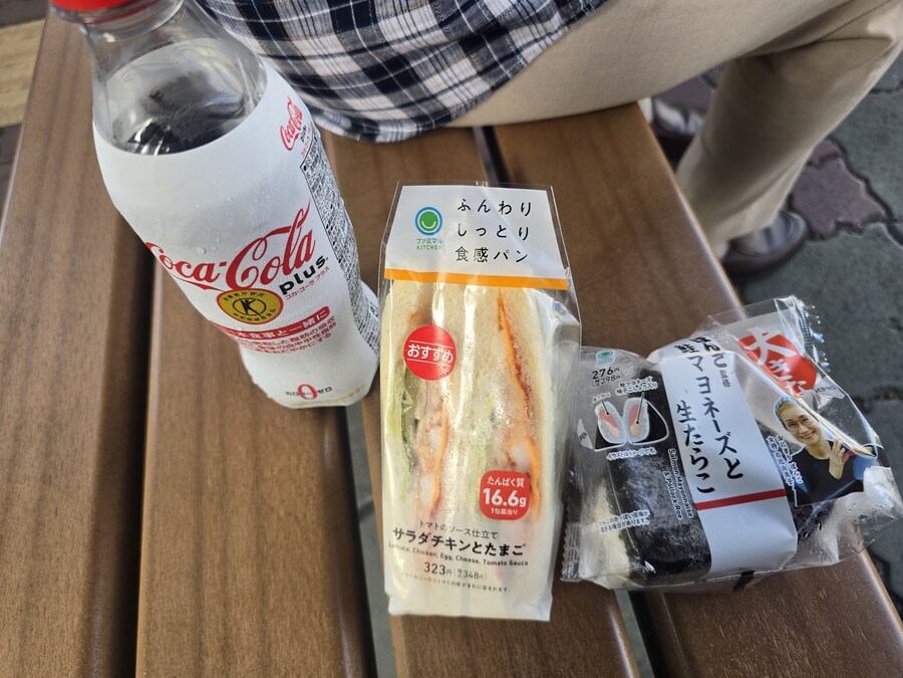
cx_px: 452
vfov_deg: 58.9
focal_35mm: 23
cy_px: 339
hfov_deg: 73.9
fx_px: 600
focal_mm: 6.3
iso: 40
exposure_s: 1/180
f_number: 1.7
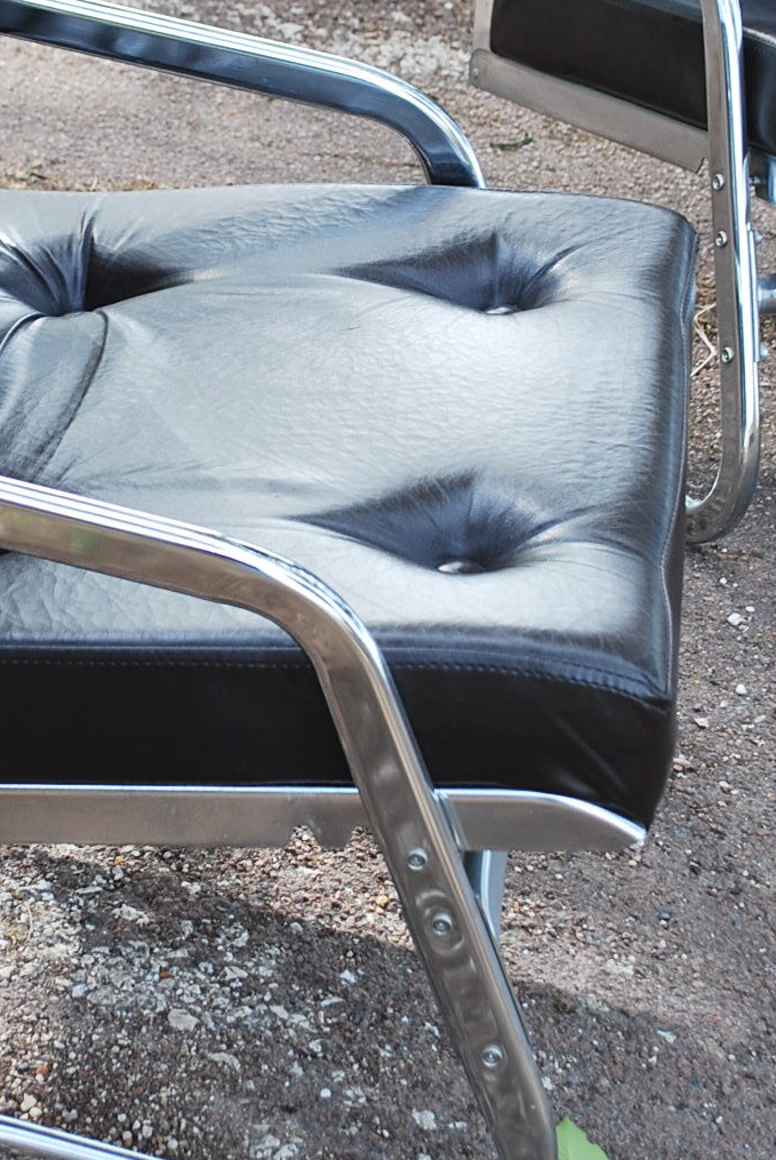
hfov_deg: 13.2
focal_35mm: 103
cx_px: 113
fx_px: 3322
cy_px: 303
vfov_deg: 19.7
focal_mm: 36
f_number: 5.3
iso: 200
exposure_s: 1/80
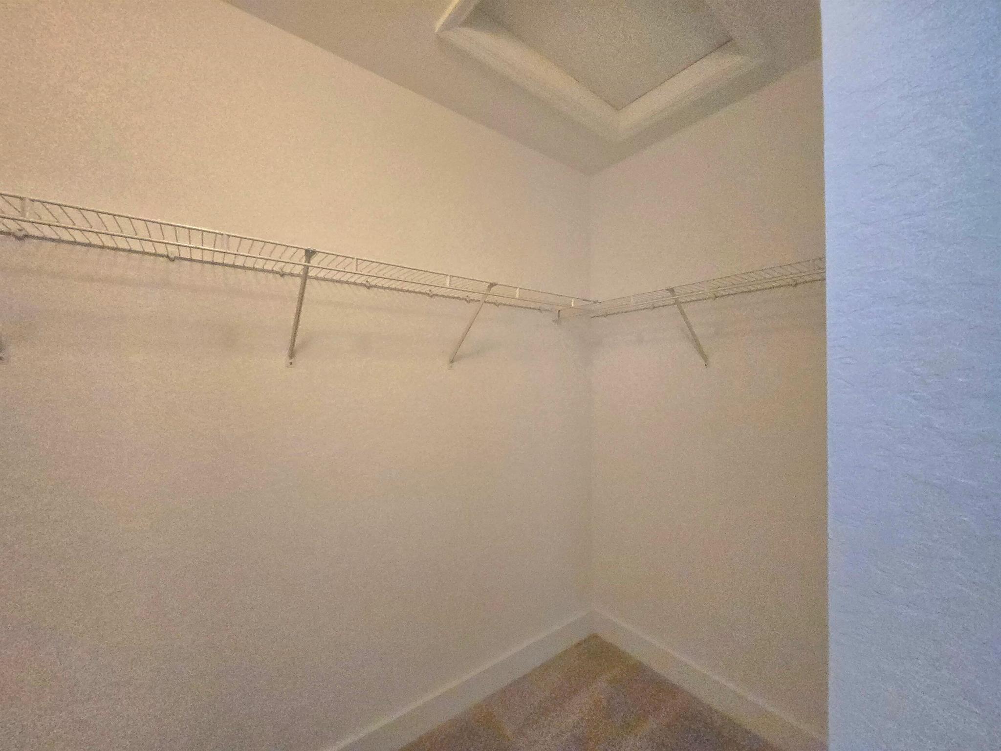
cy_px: 376
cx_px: 500
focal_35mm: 13
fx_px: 376
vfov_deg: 89.9
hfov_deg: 106.2
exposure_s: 1/60.2
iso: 1000
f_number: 2.2
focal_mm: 1.7
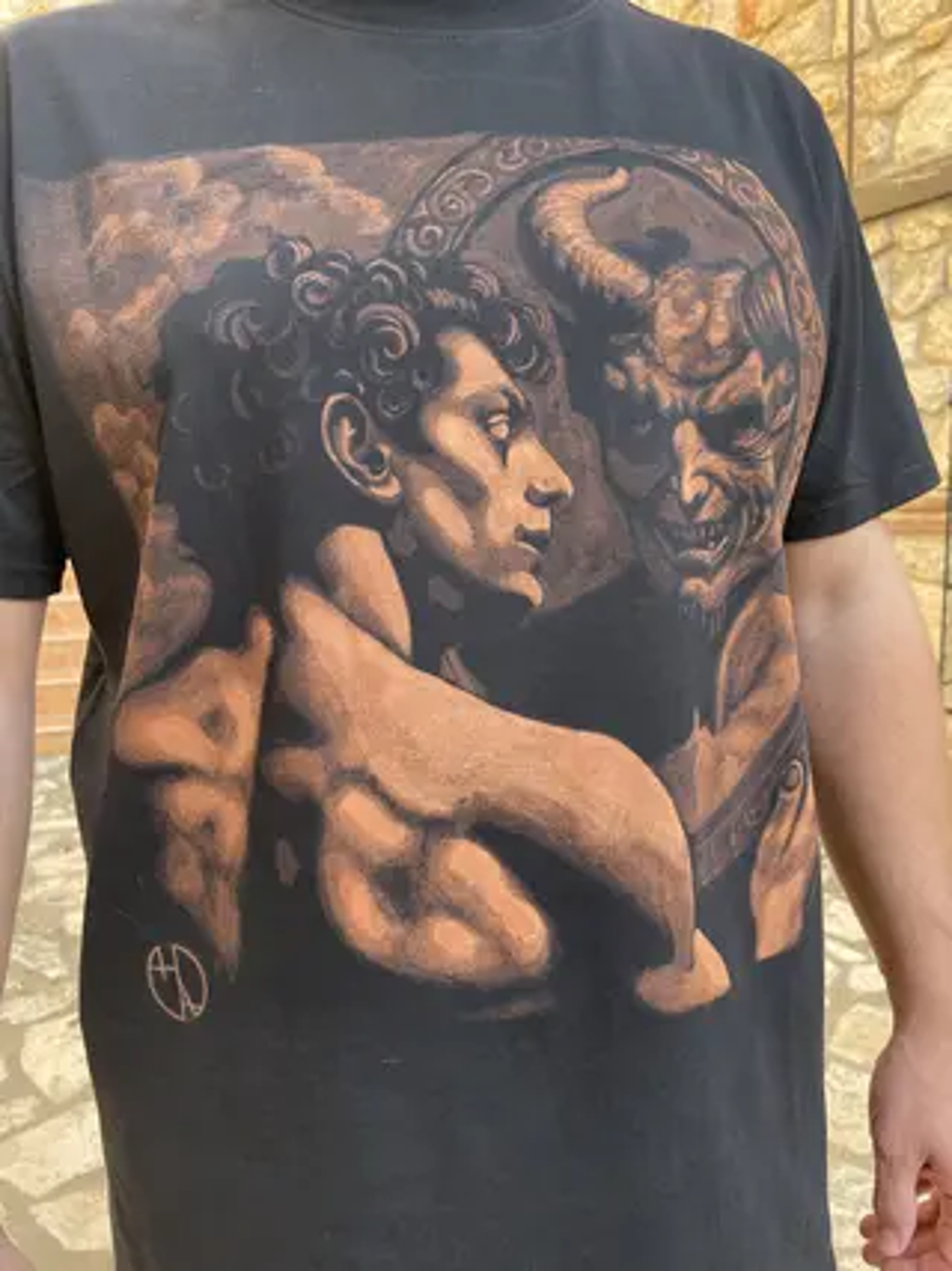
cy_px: 636
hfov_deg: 53.0
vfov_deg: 67.3
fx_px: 954
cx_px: 476
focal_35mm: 26
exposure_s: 1/121
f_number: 1.6
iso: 80
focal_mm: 4.2
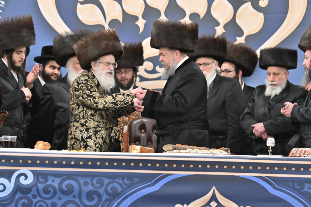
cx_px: 156
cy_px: 104
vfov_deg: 4.6
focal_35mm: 300
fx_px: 2591
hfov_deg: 6.9
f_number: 2.8
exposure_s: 1/320
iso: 1250
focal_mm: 200
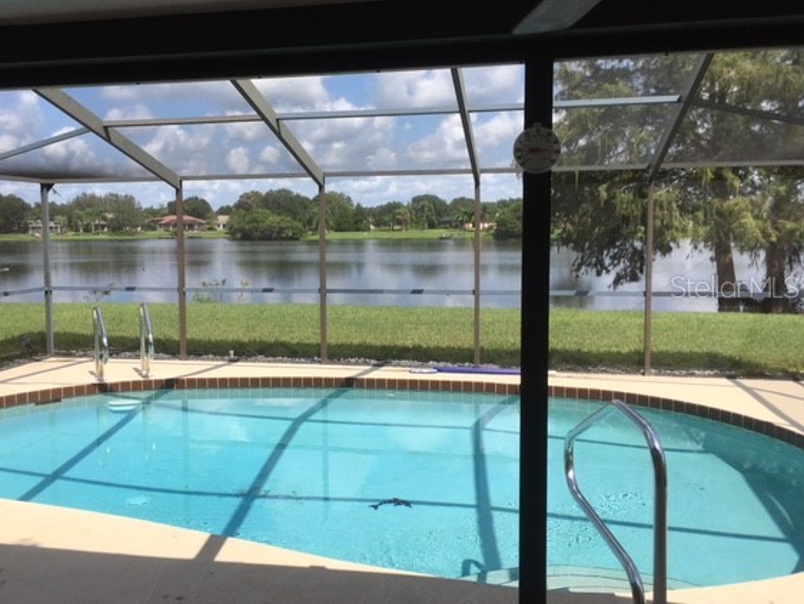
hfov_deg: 55.1
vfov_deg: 43.0
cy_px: 286
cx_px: 348
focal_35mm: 33
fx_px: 767
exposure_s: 1/1241
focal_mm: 4.15
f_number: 2.2
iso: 25
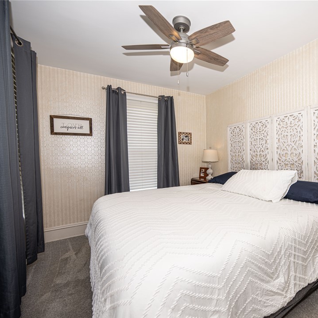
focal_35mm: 18
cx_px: 216
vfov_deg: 80.7
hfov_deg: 77.7
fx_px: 187
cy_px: 160
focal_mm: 14
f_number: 4
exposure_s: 1/60
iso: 31
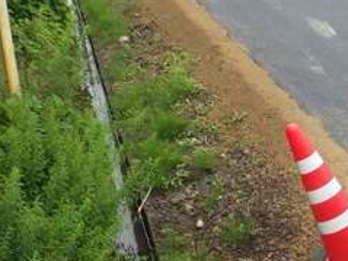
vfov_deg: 19.3
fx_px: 754
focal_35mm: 75
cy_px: 223
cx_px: 450
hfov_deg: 23.1
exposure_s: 1/320
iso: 125
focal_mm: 5
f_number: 4.2
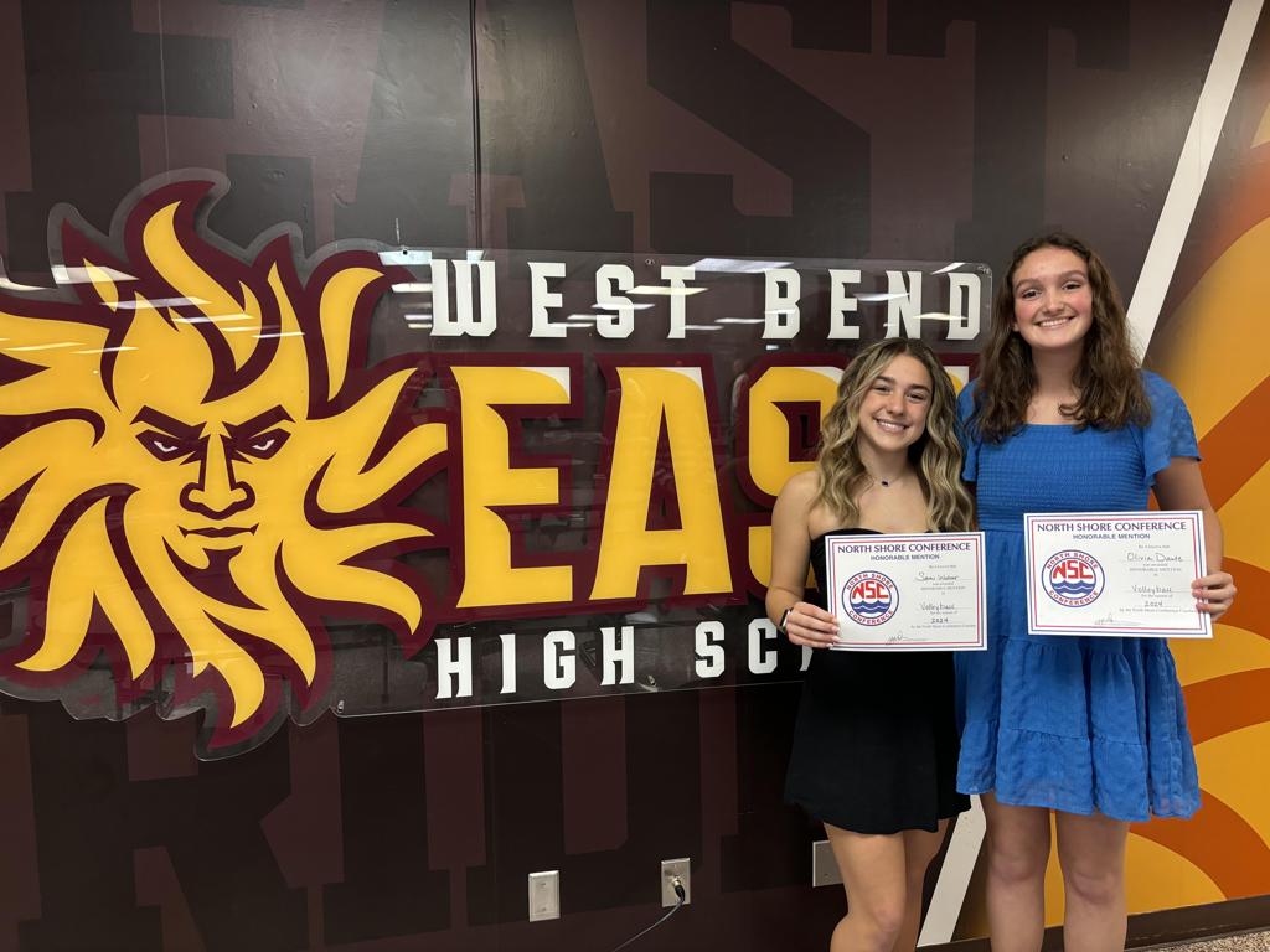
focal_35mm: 26
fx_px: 954
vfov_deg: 53.1
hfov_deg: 67.3
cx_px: 635
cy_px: 476
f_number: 1.6
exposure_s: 1/60
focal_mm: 5.96
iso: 250
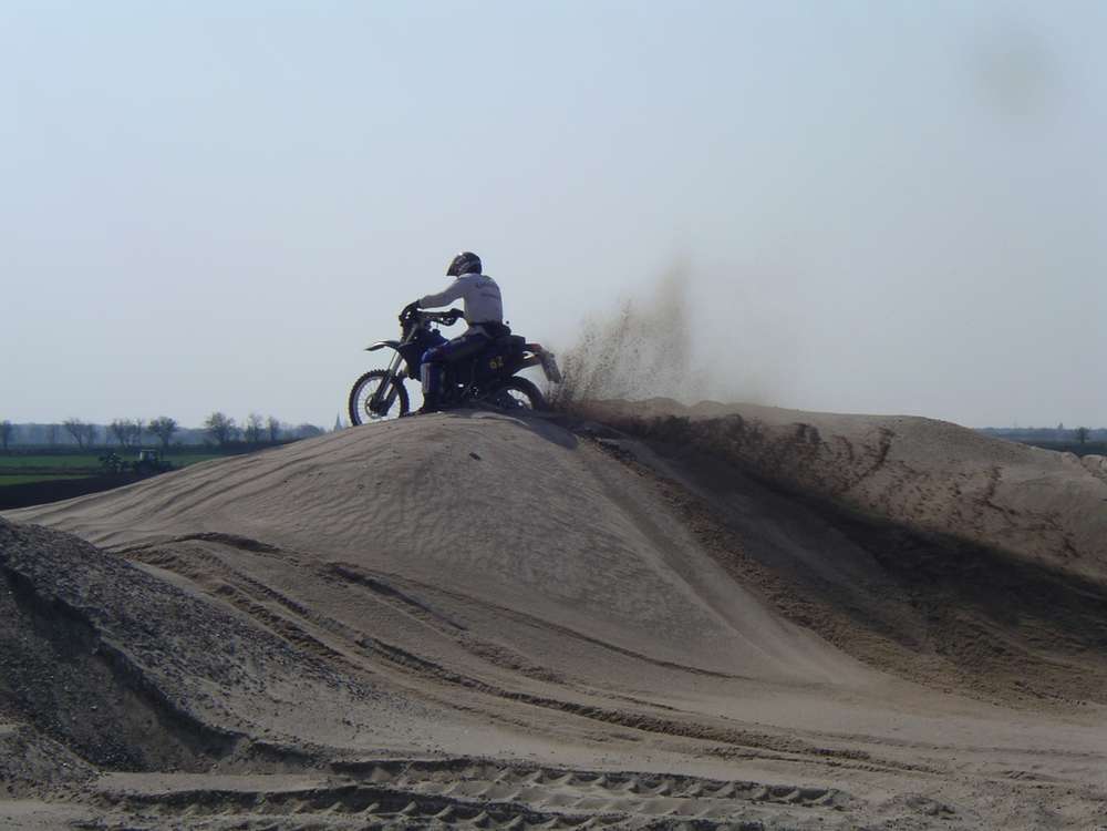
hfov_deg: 18.9
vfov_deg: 14.2
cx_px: 554
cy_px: 416
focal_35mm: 104
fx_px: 3326
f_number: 9.6
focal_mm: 16
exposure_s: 1/250
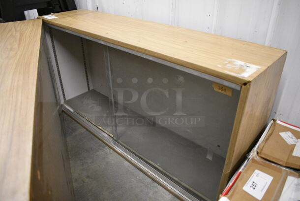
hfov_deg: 67.3
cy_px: 100
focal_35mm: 27
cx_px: 150
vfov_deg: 48.0
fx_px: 225
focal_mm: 18
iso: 3600
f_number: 3.5
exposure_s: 1/125
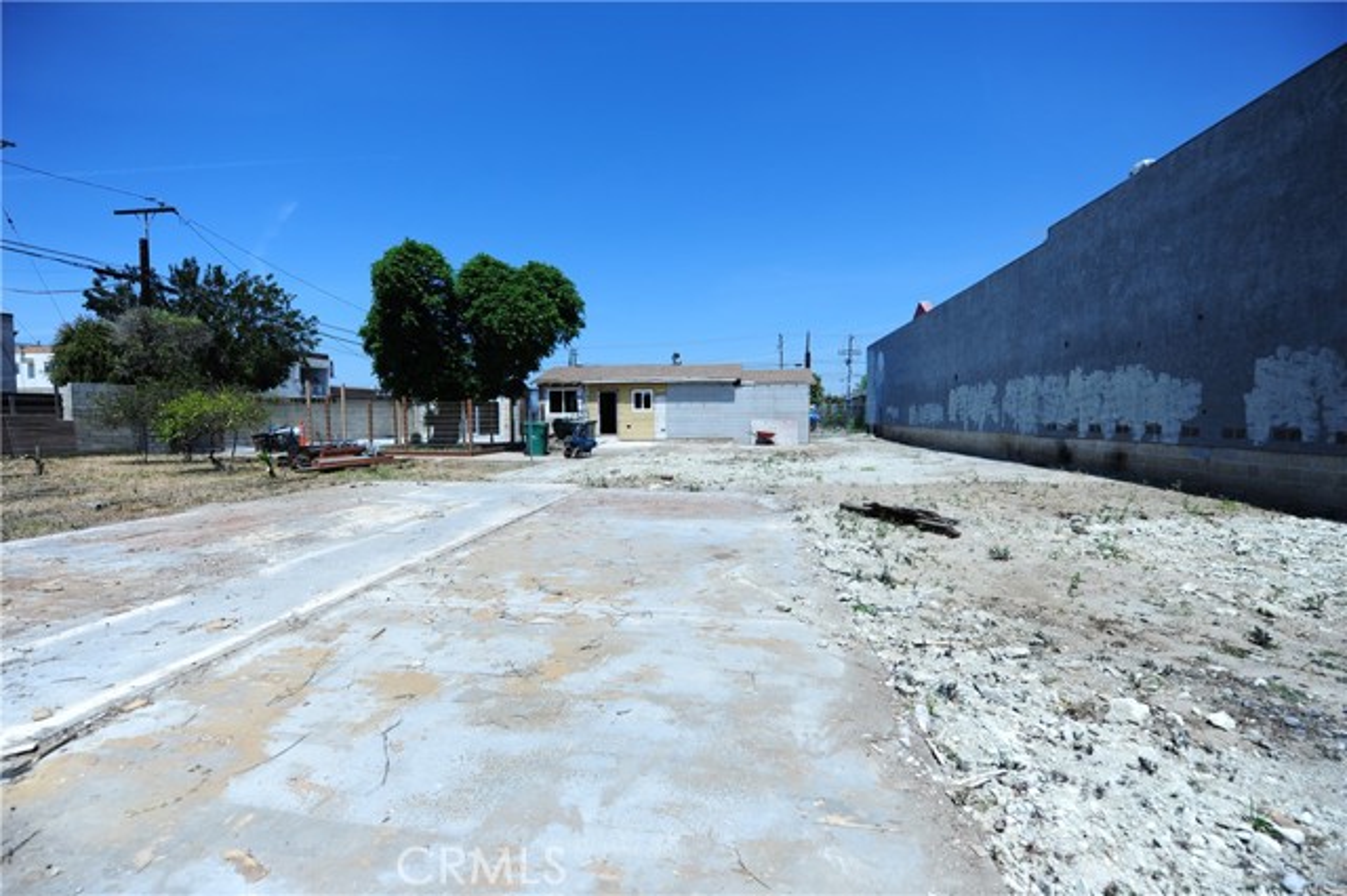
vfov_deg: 81.1
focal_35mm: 14
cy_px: 448
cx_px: 674
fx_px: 524
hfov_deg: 104.3
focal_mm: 14
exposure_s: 1/3200
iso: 250
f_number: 4
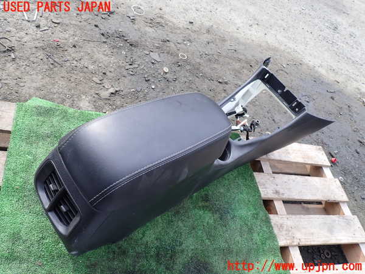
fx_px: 264
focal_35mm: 25
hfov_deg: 69.4
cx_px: 182
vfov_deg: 54.9
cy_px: 137
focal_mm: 4.5
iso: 100
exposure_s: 1/250
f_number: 2.8
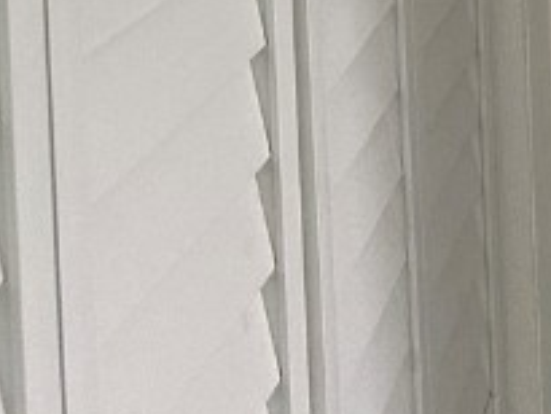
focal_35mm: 120
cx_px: 1064
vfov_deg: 11.1
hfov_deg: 14.1
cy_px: -452
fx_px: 1911
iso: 250
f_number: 1.78
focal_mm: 6.86
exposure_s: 1/81
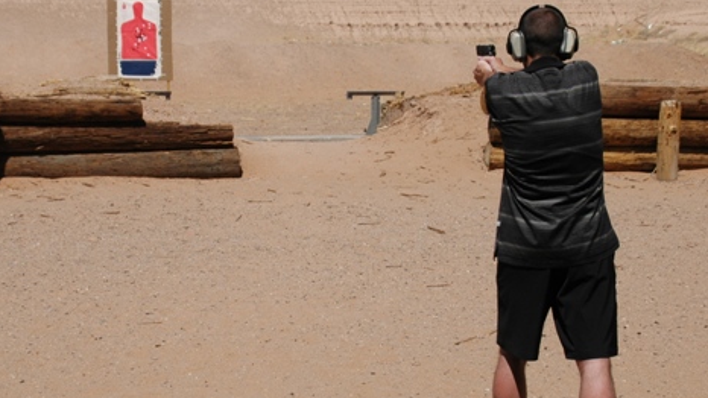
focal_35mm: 82
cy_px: 225
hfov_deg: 25.9
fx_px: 1539
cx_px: 307
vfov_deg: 14.7
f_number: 11
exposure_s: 1/500
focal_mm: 38
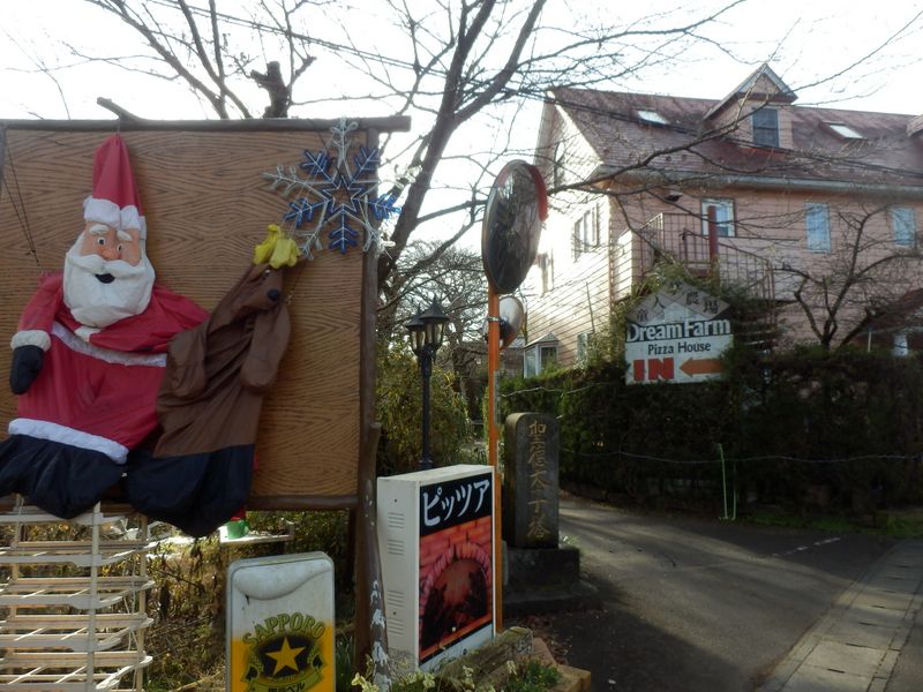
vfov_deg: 56.8
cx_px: 462
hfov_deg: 71.6
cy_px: 346
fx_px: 640
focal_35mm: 24
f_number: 3
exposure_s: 1/320
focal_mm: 4.2
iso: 80
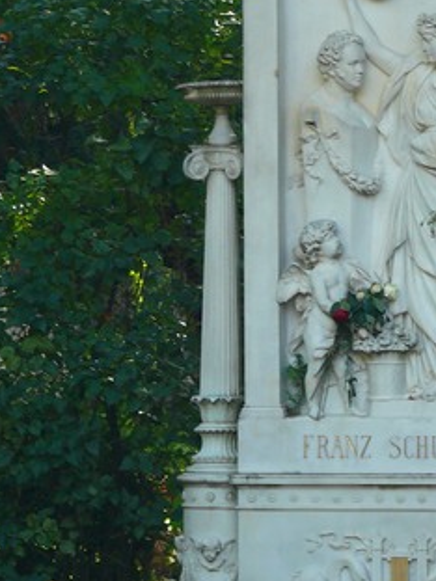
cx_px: 365
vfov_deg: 6.1
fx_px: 5492
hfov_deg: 4.5
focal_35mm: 327
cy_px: 326
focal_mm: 28.8
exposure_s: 1/30
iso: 100
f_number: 3.6
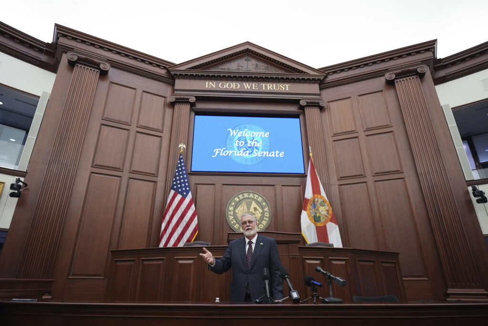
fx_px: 285
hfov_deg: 81.2
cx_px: 244
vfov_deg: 59.5
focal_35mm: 21
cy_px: 163
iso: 3200
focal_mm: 21
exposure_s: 1/320
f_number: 2.8
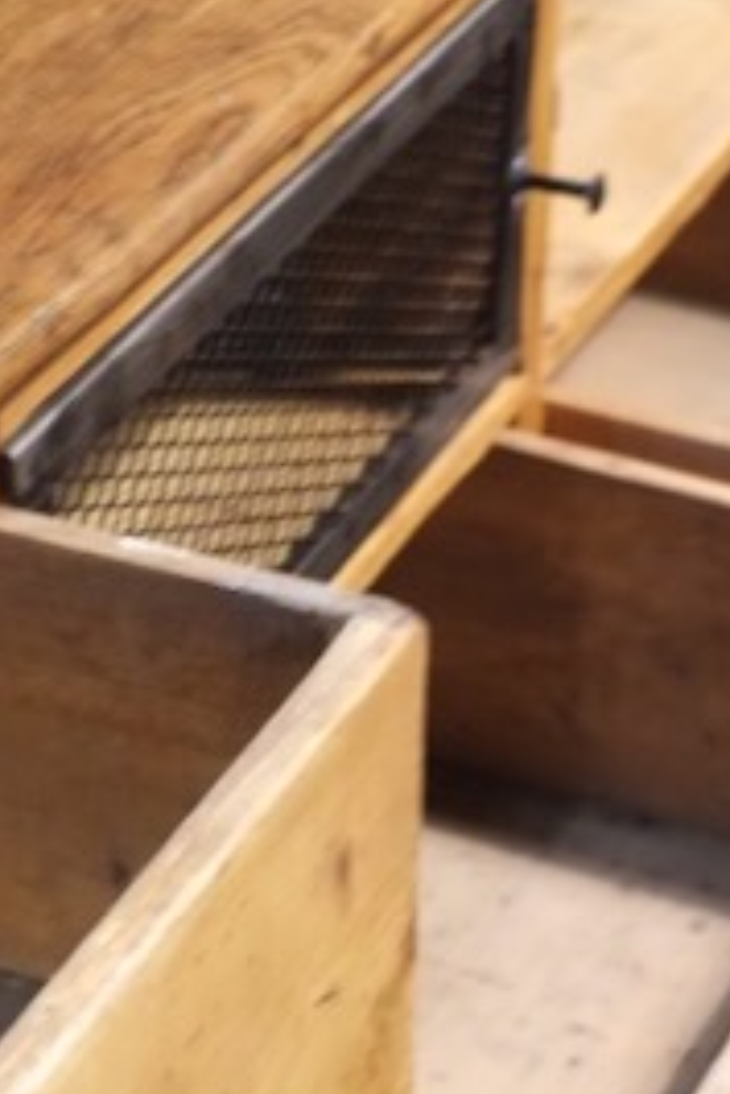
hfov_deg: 11.4
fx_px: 3645
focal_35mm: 120
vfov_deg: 17.0
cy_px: 735
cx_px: 247
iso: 3200
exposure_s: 1/125
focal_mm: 35
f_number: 3.6
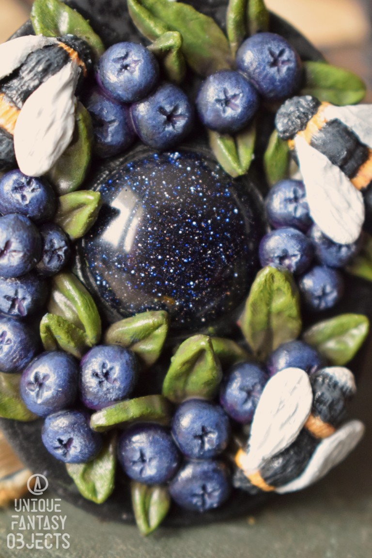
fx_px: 1279
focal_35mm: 82
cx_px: 186
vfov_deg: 24.6
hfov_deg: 16.6
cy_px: 279
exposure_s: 1/60
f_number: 5.6
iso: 4500
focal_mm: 55
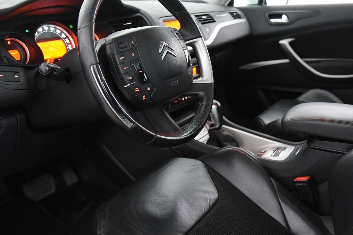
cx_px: 217
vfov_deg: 36.5
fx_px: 353
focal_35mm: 36
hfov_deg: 52.6
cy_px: 76
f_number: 4
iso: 4000
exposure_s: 1/25
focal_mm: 24
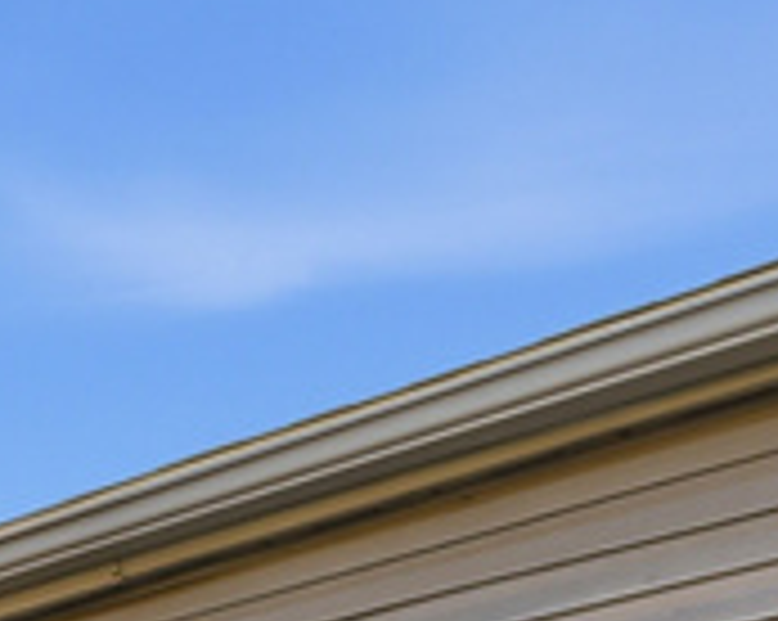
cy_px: 1341
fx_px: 2313
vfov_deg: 12.8
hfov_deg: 18.0
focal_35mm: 101
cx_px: -202
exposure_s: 1/1250
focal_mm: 18.1
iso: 100
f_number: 9
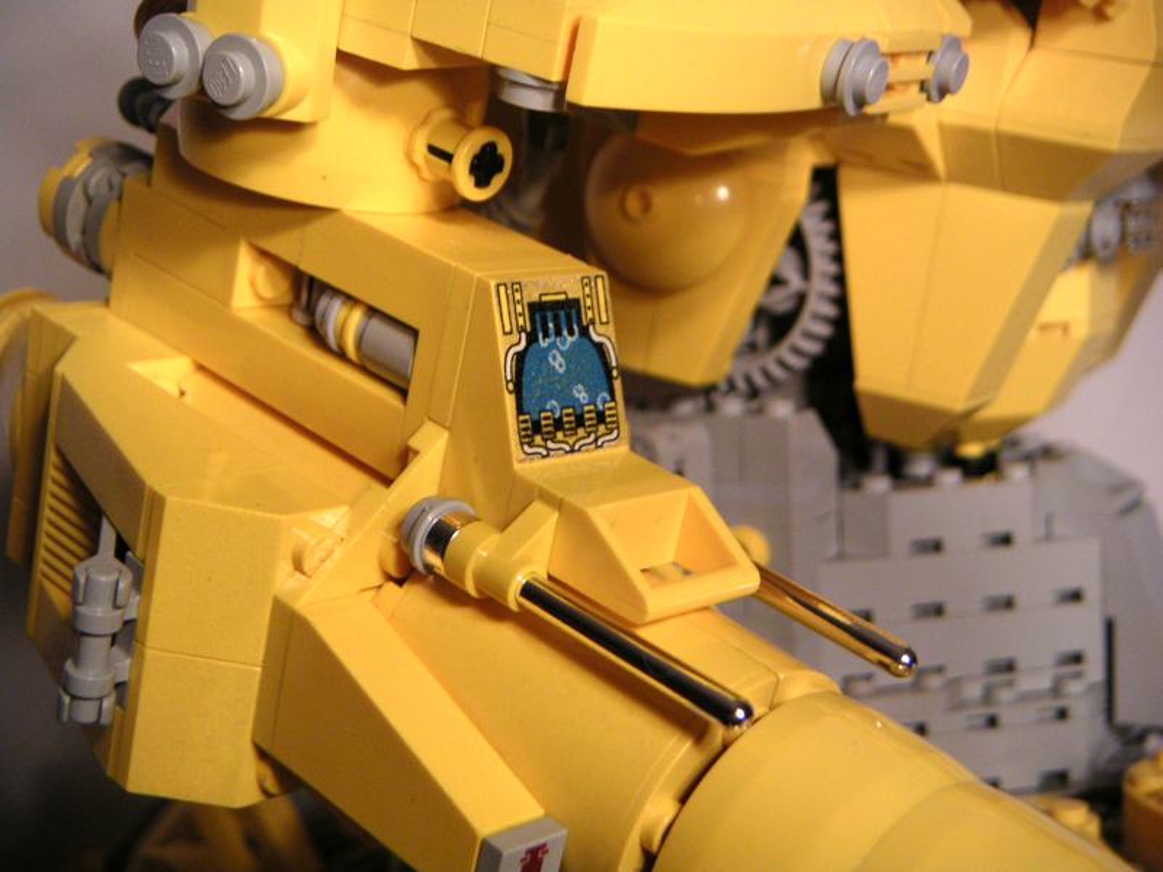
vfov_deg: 26.6
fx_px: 1848
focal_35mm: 55
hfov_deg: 34.9
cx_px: 582
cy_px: 436
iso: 100
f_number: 3
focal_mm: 8.6
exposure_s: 1/45
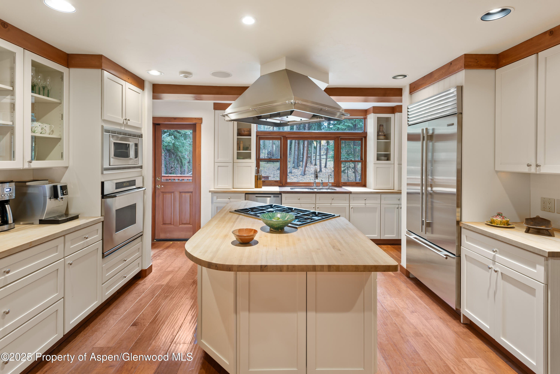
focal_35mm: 17
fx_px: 265
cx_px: 280
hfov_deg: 93.3
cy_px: 187
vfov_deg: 70.5
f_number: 7.1
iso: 100
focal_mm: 17
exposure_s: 1/1.25
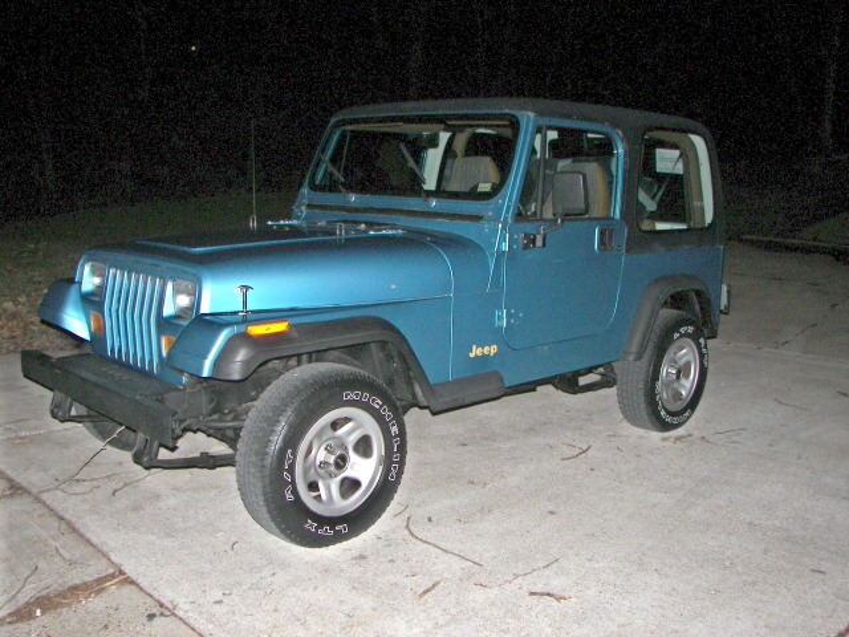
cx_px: 424
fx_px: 883
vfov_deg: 39.7
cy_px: 318
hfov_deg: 51.4
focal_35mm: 36
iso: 125
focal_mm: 6
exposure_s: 1/30
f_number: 2.8
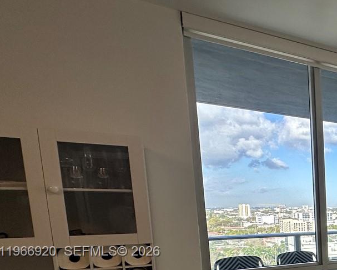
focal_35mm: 36
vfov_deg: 37.9
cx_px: 431
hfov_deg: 35.5
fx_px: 359
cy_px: 252
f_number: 2.2
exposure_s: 1/120
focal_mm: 2.22
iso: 50
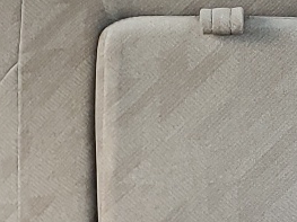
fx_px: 1355
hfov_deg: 12.5
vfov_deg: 9.3
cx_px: 238
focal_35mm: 158
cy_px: 196
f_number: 1.5
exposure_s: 1/60.2
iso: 68
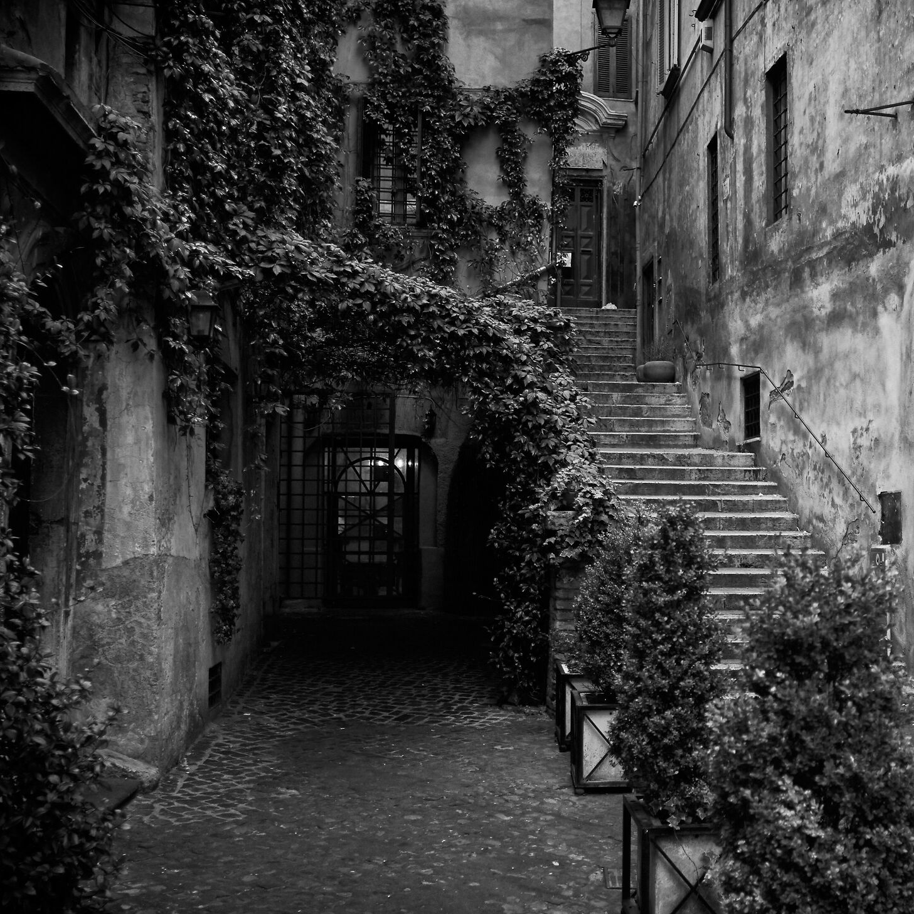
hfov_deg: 34.1
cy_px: 476
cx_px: 664
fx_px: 1464
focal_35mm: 49
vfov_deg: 34.7
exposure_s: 1/850
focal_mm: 23
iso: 800
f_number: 2
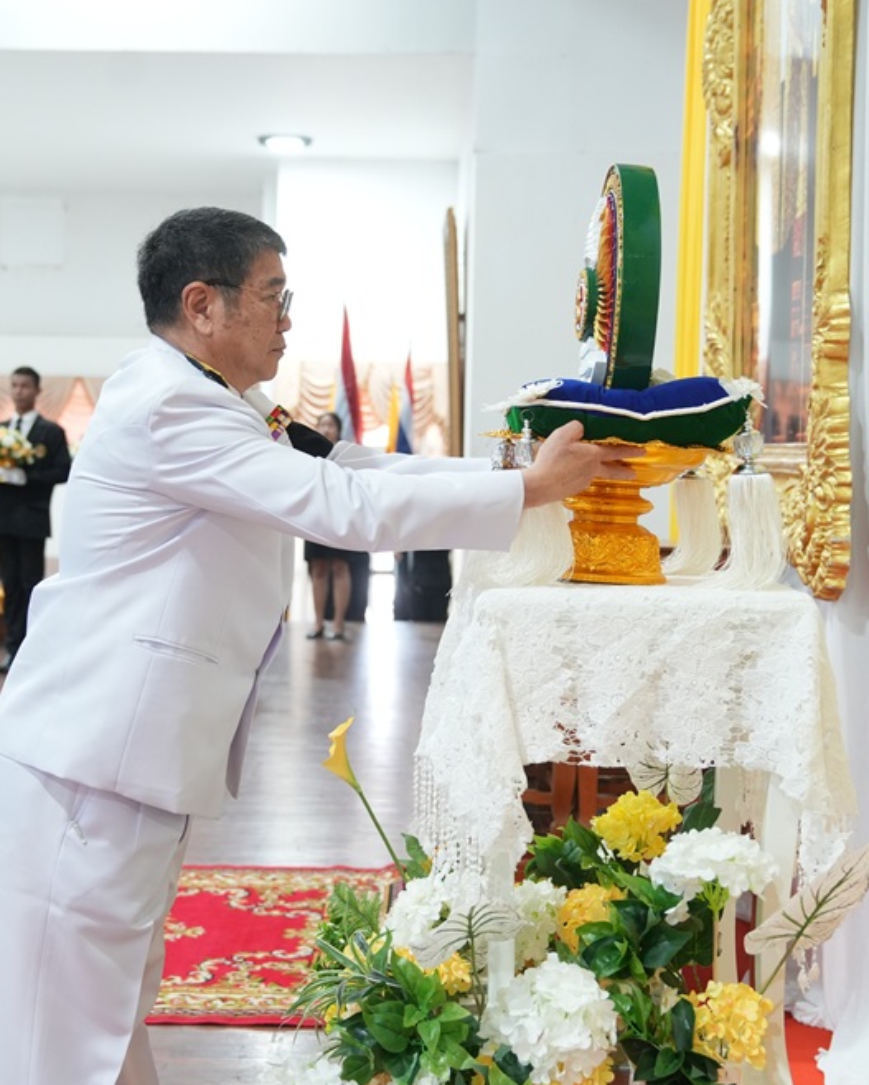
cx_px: 429
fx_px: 1831
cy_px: 547
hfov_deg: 26.7
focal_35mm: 57
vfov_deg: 33.0
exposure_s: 1/160
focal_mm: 40
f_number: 3.2
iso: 1600
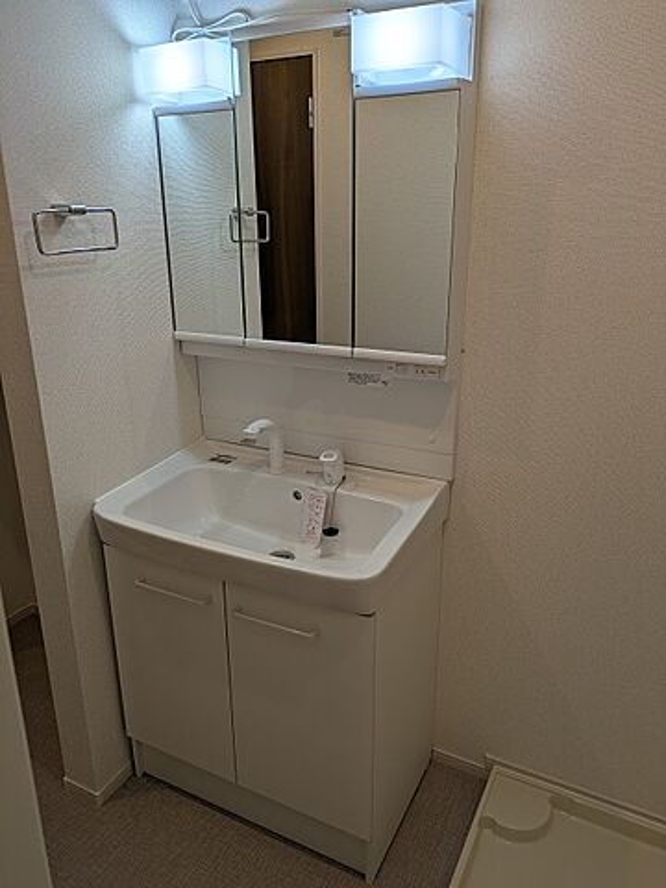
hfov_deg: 54.9
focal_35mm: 25
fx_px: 641
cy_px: 444
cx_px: 333
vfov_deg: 69.4
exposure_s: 1/192
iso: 46
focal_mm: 5.43
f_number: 1.89
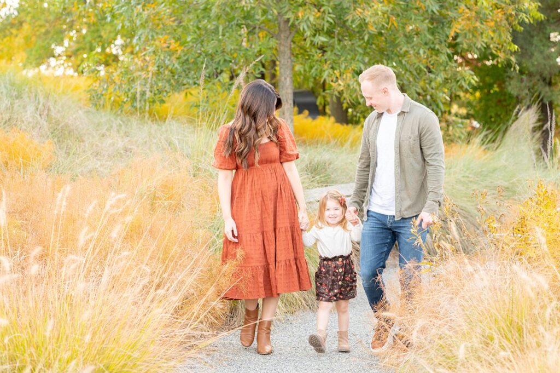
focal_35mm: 85
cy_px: 186
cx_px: 280
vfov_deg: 16.0
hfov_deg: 23.9
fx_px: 1321
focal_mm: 85
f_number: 4.5
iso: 320
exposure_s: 1/160
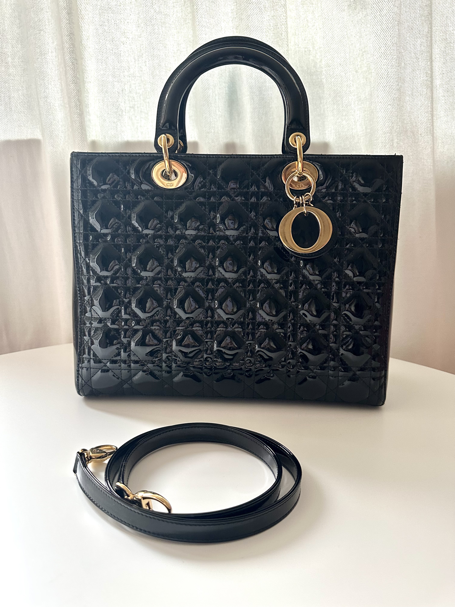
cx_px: 228
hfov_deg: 56.8
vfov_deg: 71.6
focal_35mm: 24
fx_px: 421
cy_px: 304
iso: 320
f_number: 1.78
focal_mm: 6.86
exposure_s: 1/60
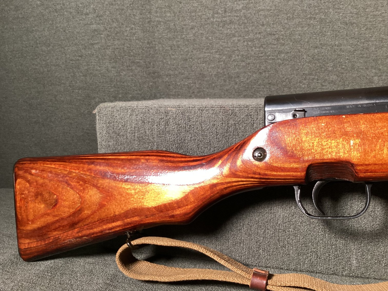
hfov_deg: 58.3
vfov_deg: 45.4
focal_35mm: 31
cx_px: 194
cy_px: 146
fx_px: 347
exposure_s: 1/40
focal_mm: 3.3
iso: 250
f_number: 2.4
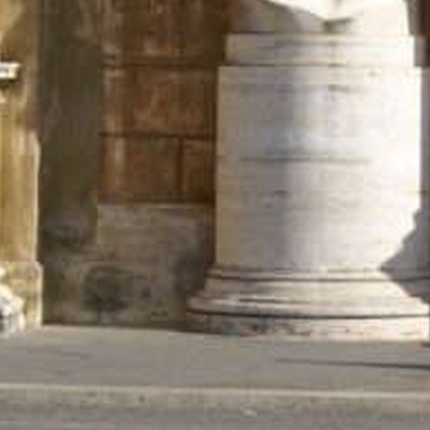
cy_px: -155
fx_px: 3879
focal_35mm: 276
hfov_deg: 6.3
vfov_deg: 6.3
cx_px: 382
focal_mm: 70
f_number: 10
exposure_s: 1/160
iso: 100
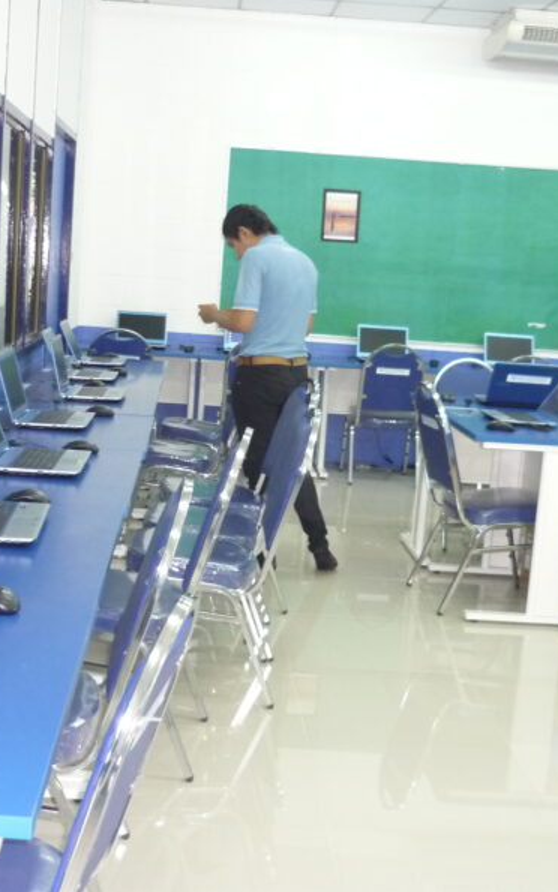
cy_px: 447
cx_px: 194
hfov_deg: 27.3
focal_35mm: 47
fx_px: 1143
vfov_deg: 42.6
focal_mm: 5.5
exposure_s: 1/30
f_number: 2.8
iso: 400
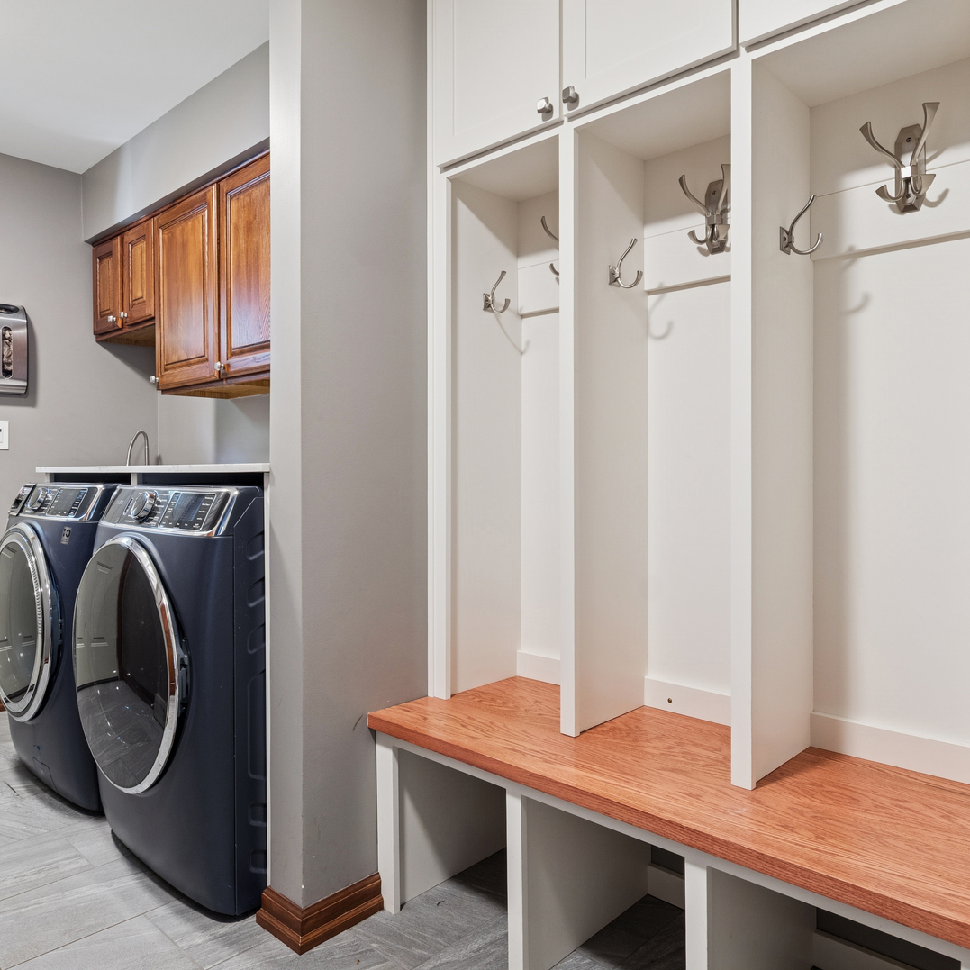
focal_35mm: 23
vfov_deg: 67.3
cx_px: 449
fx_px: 729
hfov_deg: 67.2
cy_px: 485
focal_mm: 12
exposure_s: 1/2
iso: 320
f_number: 8
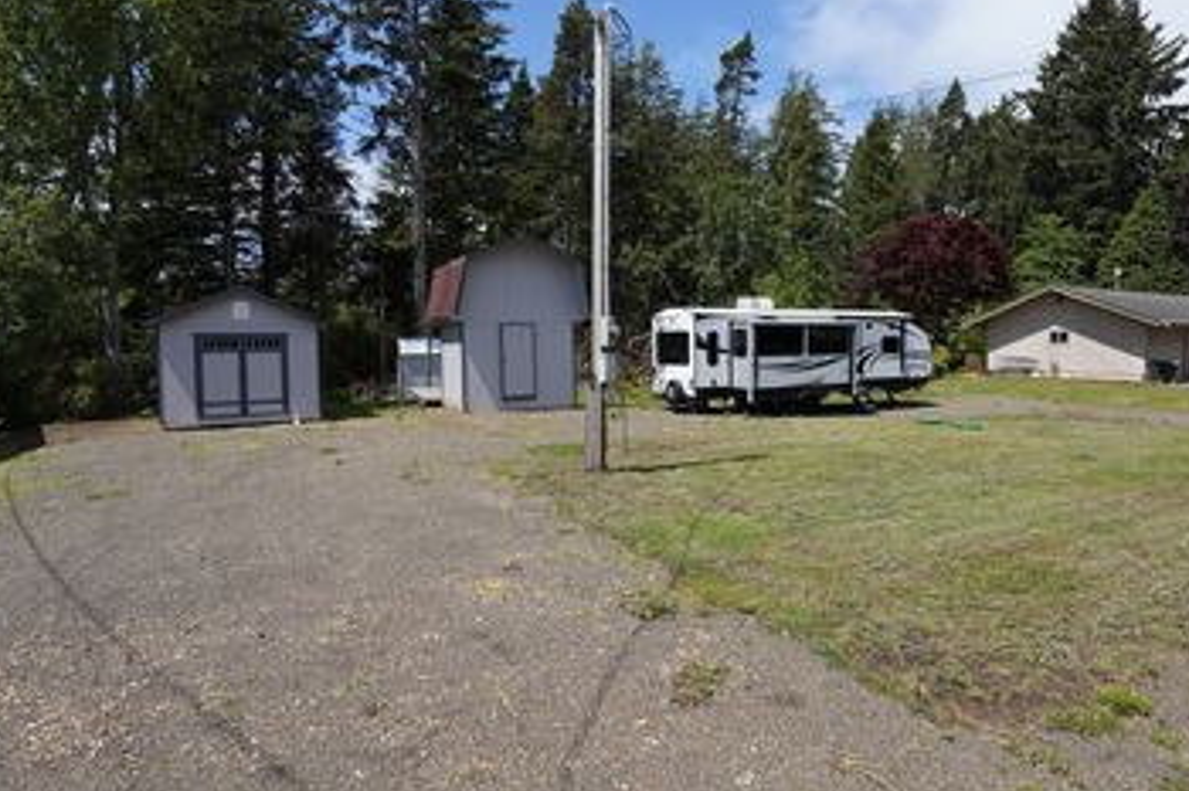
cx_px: 696
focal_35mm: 20
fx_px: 660
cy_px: 358
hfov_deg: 83.3
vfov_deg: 61.8
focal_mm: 14
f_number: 4
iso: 100
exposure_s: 1/1000
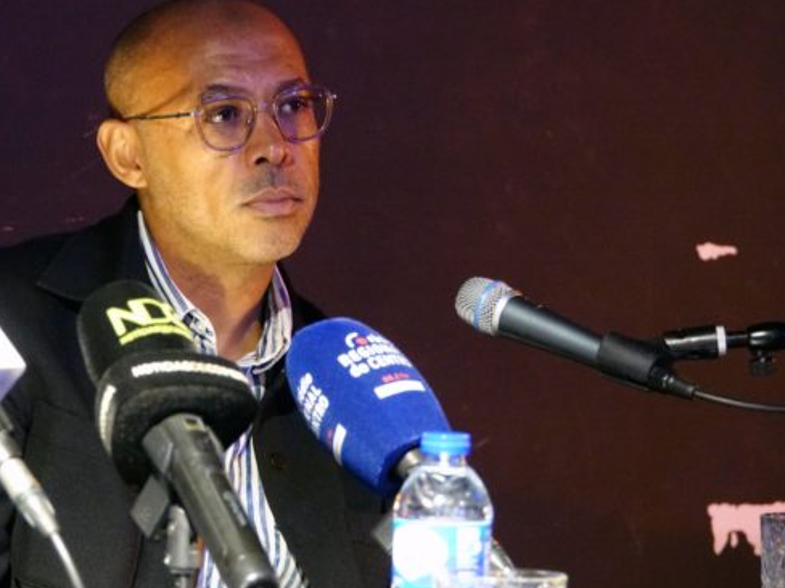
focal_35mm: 284
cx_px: 228
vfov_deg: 5.2
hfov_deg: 7.0
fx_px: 6440
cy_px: 223
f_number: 4
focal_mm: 73.24
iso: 5000
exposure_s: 1/13
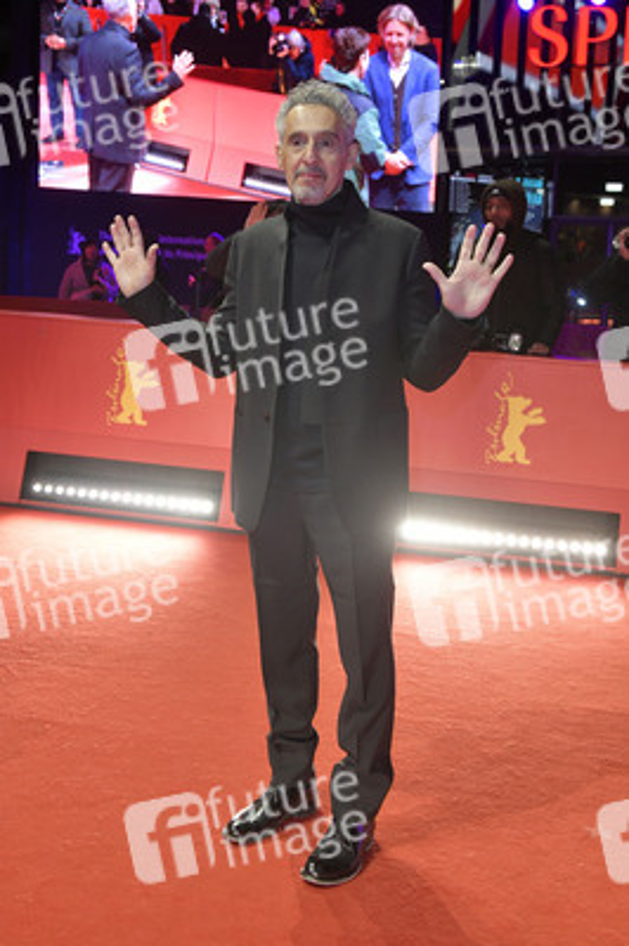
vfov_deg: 48.5
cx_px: 314
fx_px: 1050
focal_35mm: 40
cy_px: 473
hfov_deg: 33.3
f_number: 6.3
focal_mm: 40
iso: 2000
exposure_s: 1/250
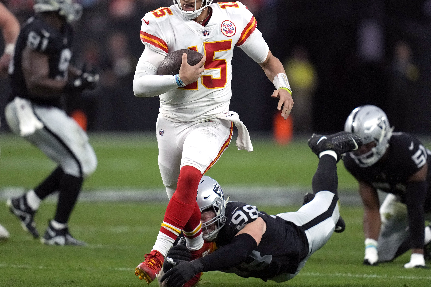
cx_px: 214
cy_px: 118
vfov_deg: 2.4
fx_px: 6884
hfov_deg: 3.6
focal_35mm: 575
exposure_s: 1/3200
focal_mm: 400
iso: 3200
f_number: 2.8
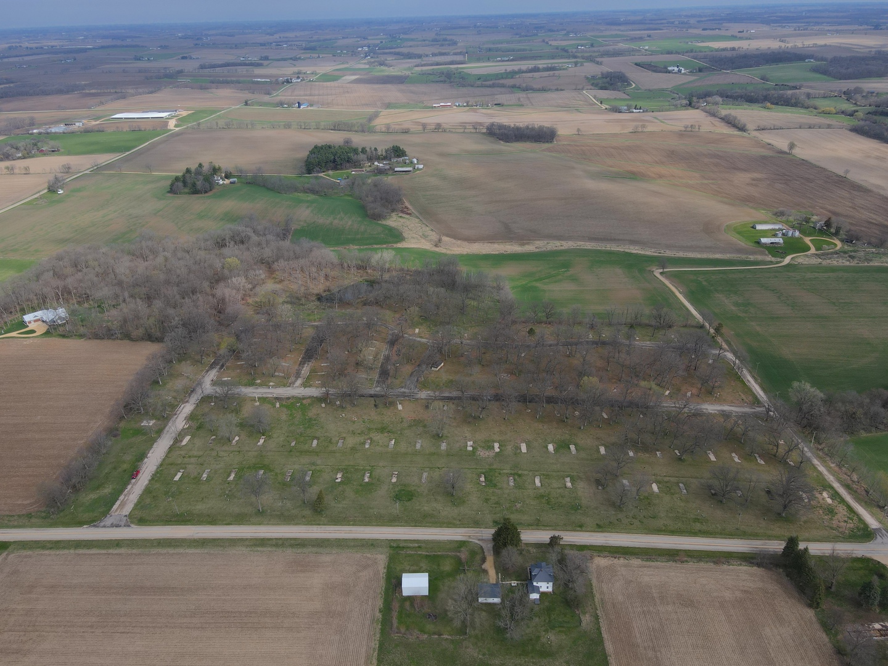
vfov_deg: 56.8
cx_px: 444
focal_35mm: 24
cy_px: 333
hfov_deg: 71.6
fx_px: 616
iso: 100
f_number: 2.8
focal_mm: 4.5
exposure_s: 1/640
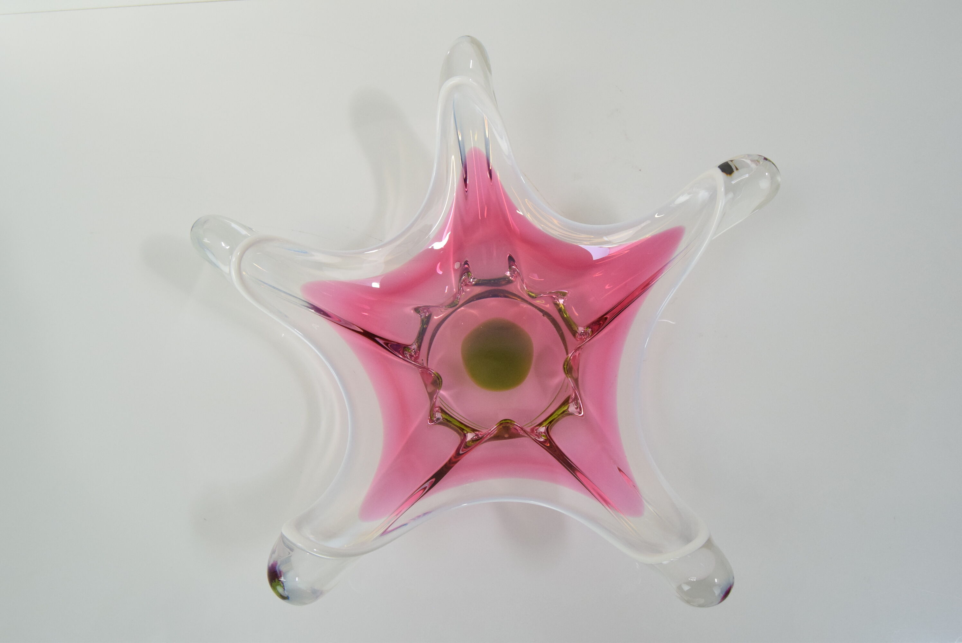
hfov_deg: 64.5
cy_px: 322
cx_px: 481
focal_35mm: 28
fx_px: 762
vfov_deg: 45.7
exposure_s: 1/250
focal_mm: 19
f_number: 8
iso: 1600
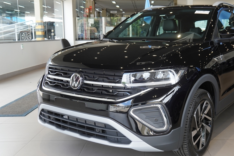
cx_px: 146
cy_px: 77
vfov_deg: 31.9
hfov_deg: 46.0
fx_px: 273
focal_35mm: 42
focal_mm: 22
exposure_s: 1/160
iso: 250
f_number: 4
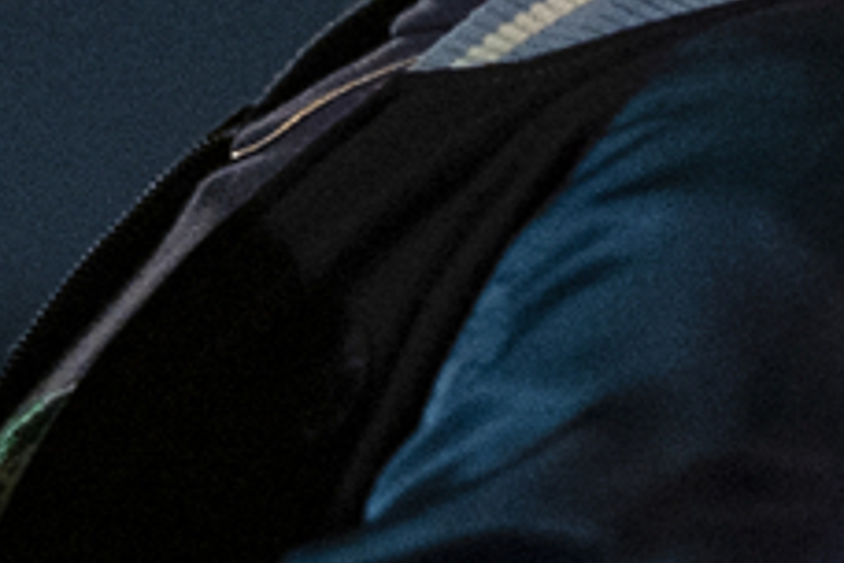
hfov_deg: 2.3
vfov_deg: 1.6
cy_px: 237
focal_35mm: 881
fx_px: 20653
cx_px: 670
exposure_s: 1/100
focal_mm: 85
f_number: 1.8
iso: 2000
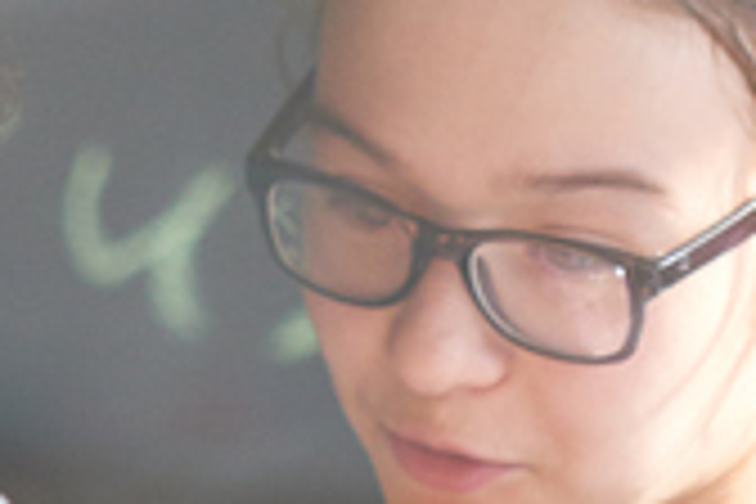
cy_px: 124
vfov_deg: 1.5
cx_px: -482
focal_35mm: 912
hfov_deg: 2.3
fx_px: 19151
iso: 500
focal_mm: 122
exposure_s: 1/640
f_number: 2.8
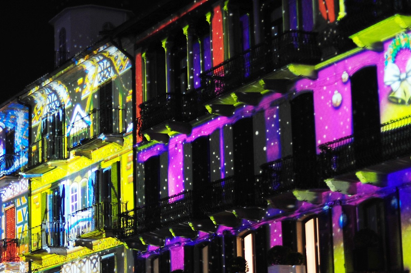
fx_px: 1141
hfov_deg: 20.1
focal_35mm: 100
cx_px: 51
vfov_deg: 13.6
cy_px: 187
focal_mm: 50
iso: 800
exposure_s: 1/30
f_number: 1.8
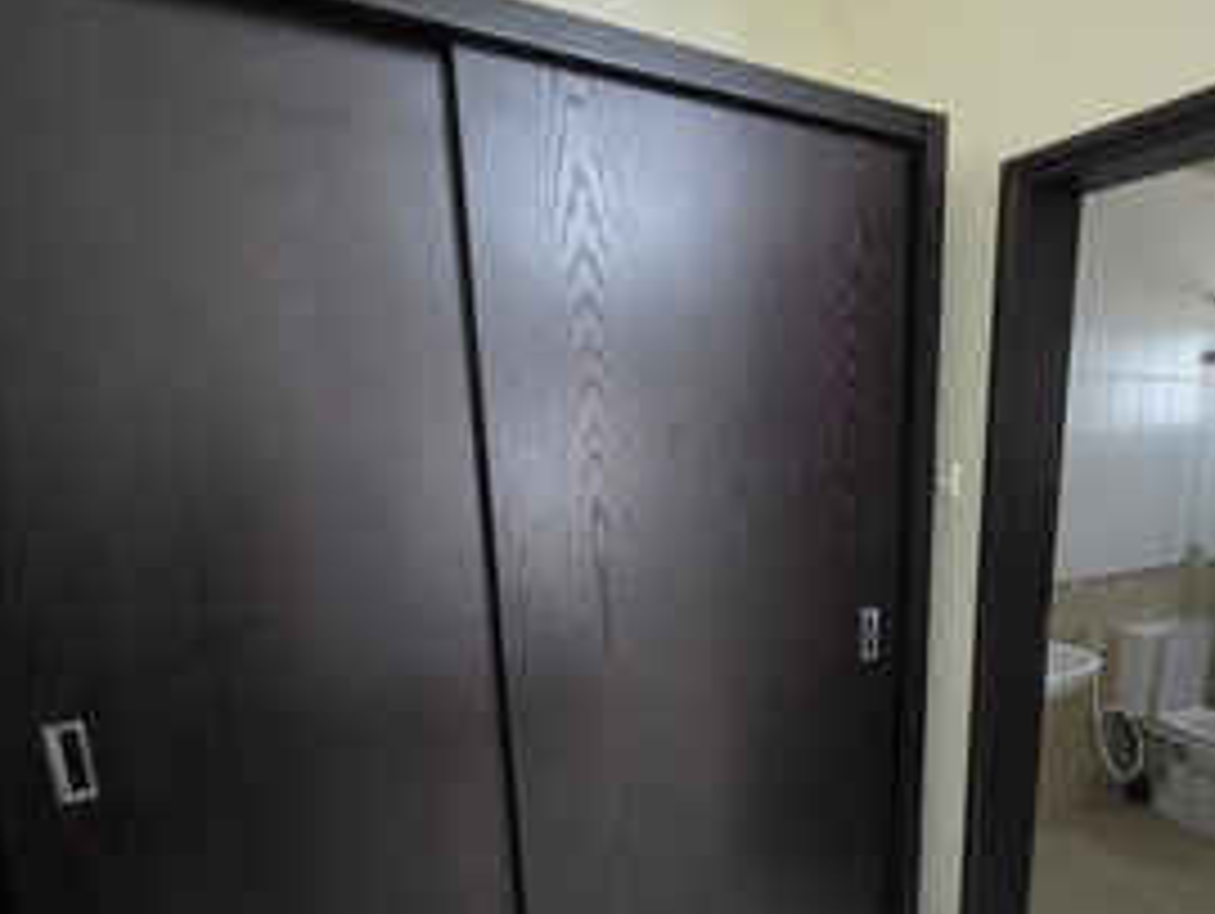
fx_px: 773
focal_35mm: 22
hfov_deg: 74.9
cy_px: 619
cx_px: 767
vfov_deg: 59.6
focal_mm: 2.2
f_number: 1.9
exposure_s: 1/50
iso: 1000
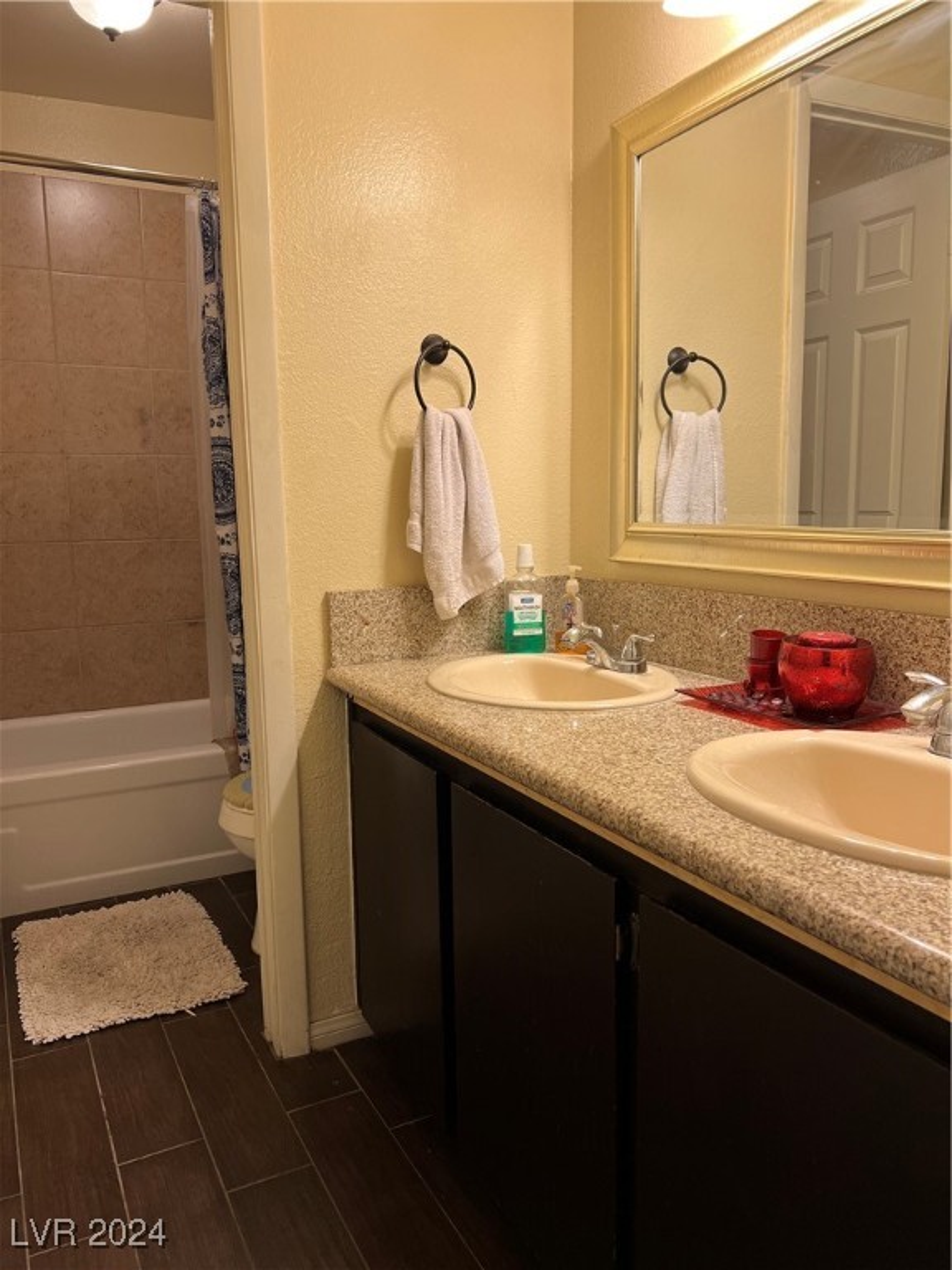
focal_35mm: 26
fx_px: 953
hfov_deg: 53.1
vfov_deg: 67.3
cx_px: 476
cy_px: 635
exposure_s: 1/60
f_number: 1.5
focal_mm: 5.7
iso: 80
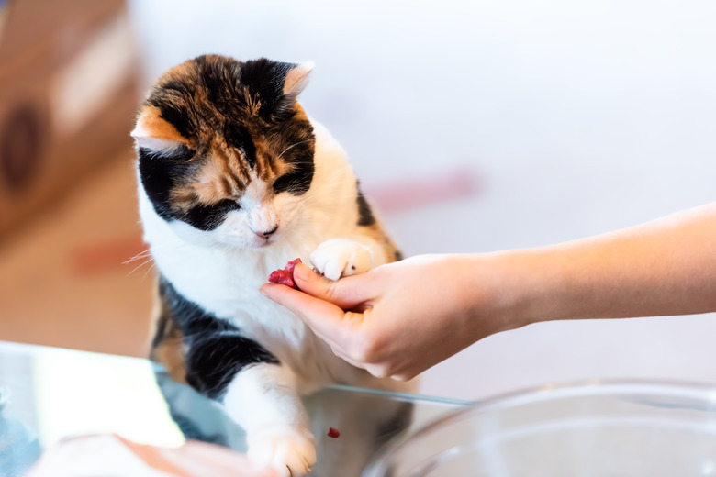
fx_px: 3977
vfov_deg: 6.9
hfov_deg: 10.3
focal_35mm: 200
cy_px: 238
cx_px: 358
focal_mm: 200
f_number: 2.8
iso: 1800
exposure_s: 1/200
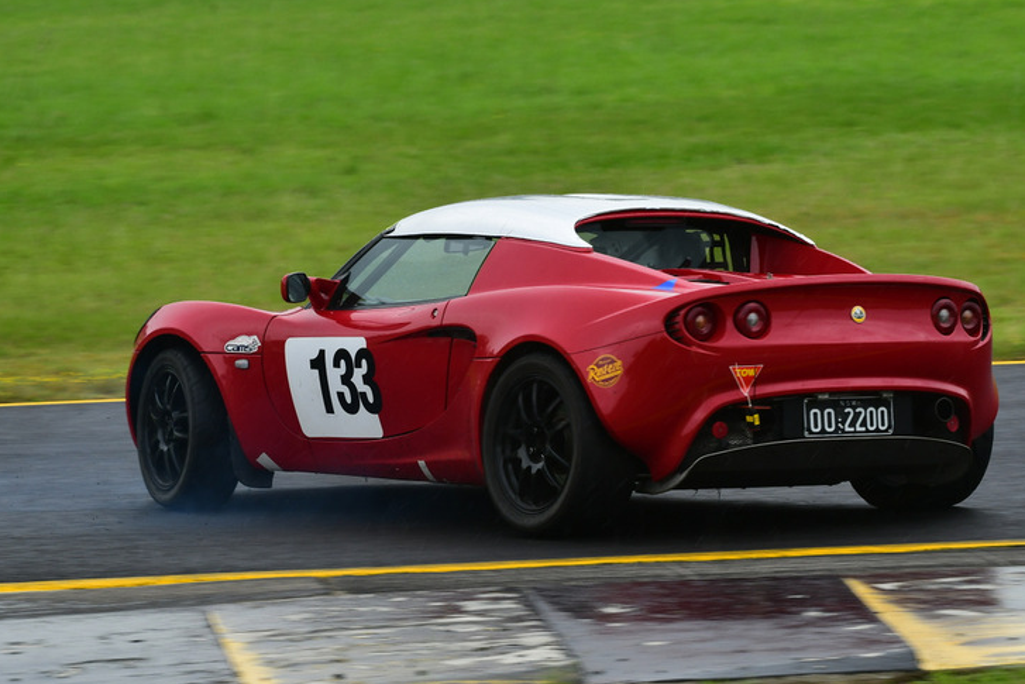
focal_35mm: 330
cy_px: 313
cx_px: 515
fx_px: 9397
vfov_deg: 4.2
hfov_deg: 6.2
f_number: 11
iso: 400
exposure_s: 1/250
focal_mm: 200
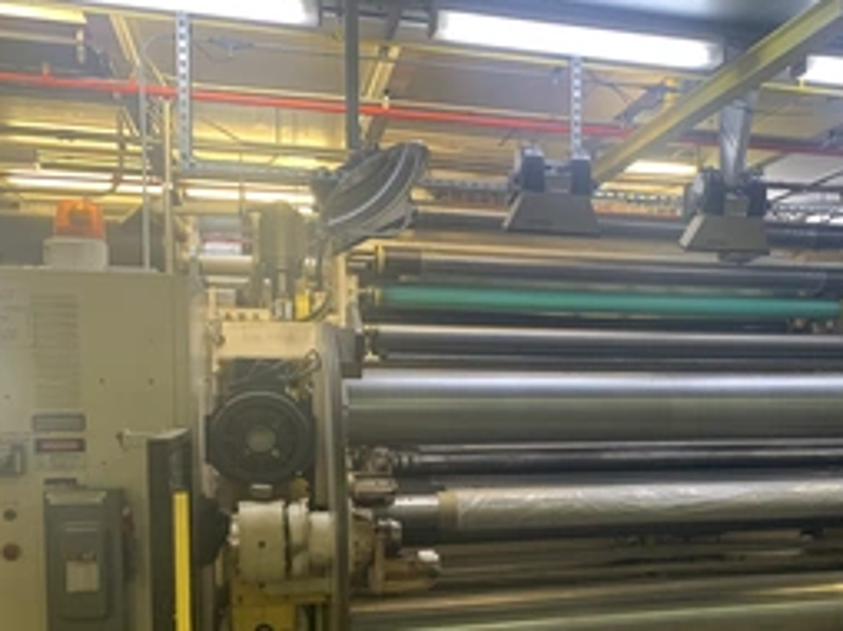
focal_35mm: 41
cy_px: 452
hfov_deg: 44.7
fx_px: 998
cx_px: 601
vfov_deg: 34.5
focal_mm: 4.25
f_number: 1.8
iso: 160
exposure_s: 1/60
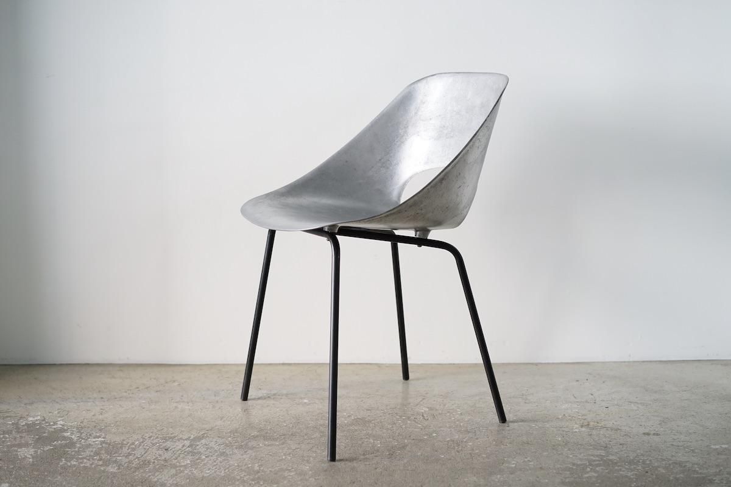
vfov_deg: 24.6
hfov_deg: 36.2
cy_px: 244
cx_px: 366
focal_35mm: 55
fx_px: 1117
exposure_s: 1/100
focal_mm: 55
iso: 640
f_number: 3.2
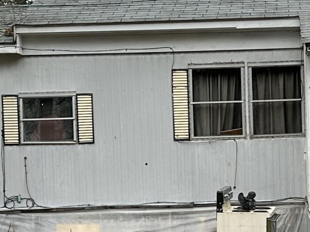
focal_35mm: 109
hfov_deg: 17.8
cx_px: 268
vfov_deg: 13.5
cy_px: 191
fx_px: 976
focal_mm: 6.86
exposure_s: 1/121
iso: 80
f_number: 1.78
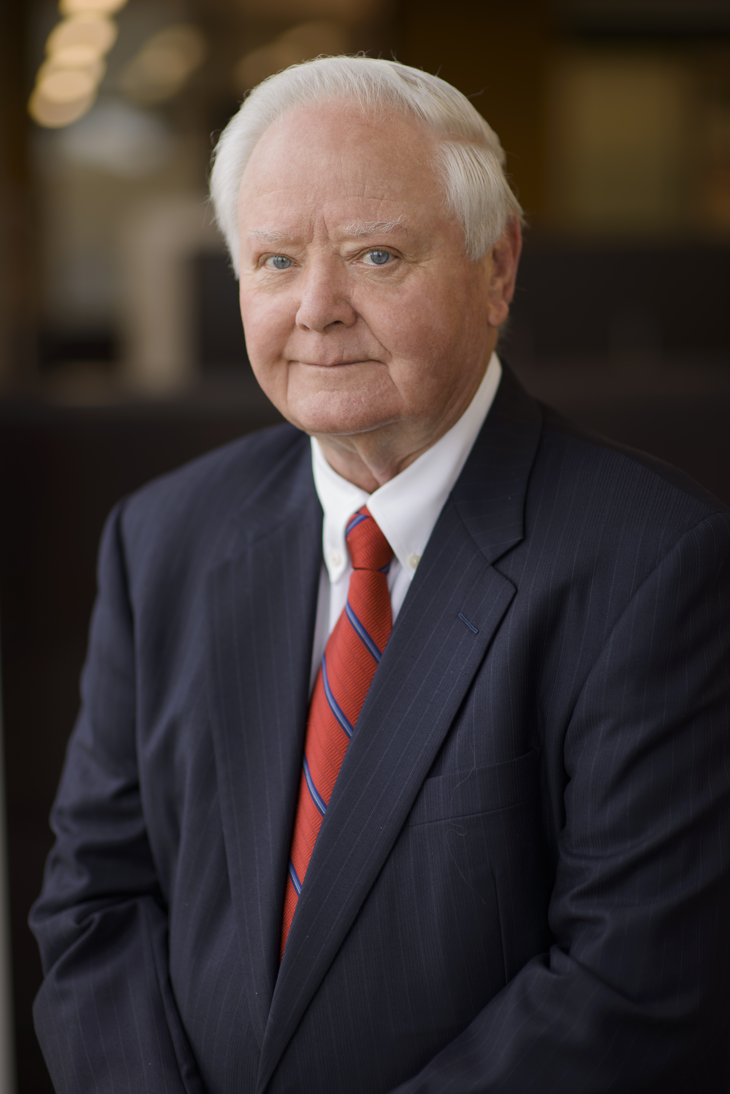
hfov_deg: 16.1
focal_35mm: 85
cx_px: 365
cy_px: 547
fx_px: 2583
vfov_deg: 23.9
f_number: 2
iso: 50
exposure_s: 1/250
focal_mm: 85
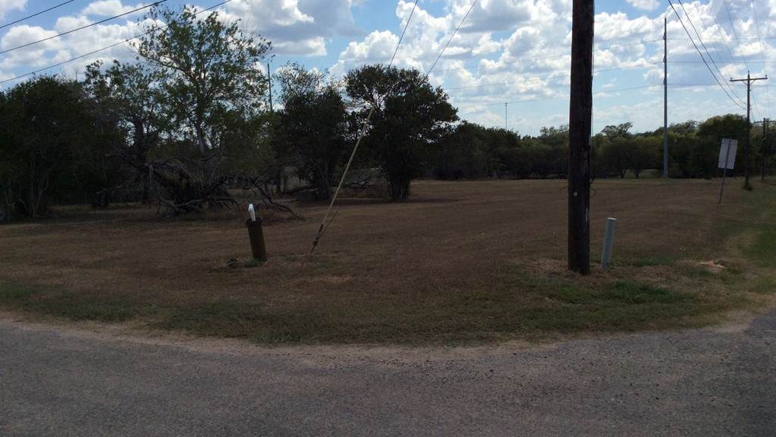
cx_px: 389
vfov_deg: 33.7
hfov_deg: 56.6
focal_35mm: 35
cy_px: 205
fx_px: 720
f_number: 2.4
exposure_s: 1/2288
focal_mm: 3.3
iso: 32
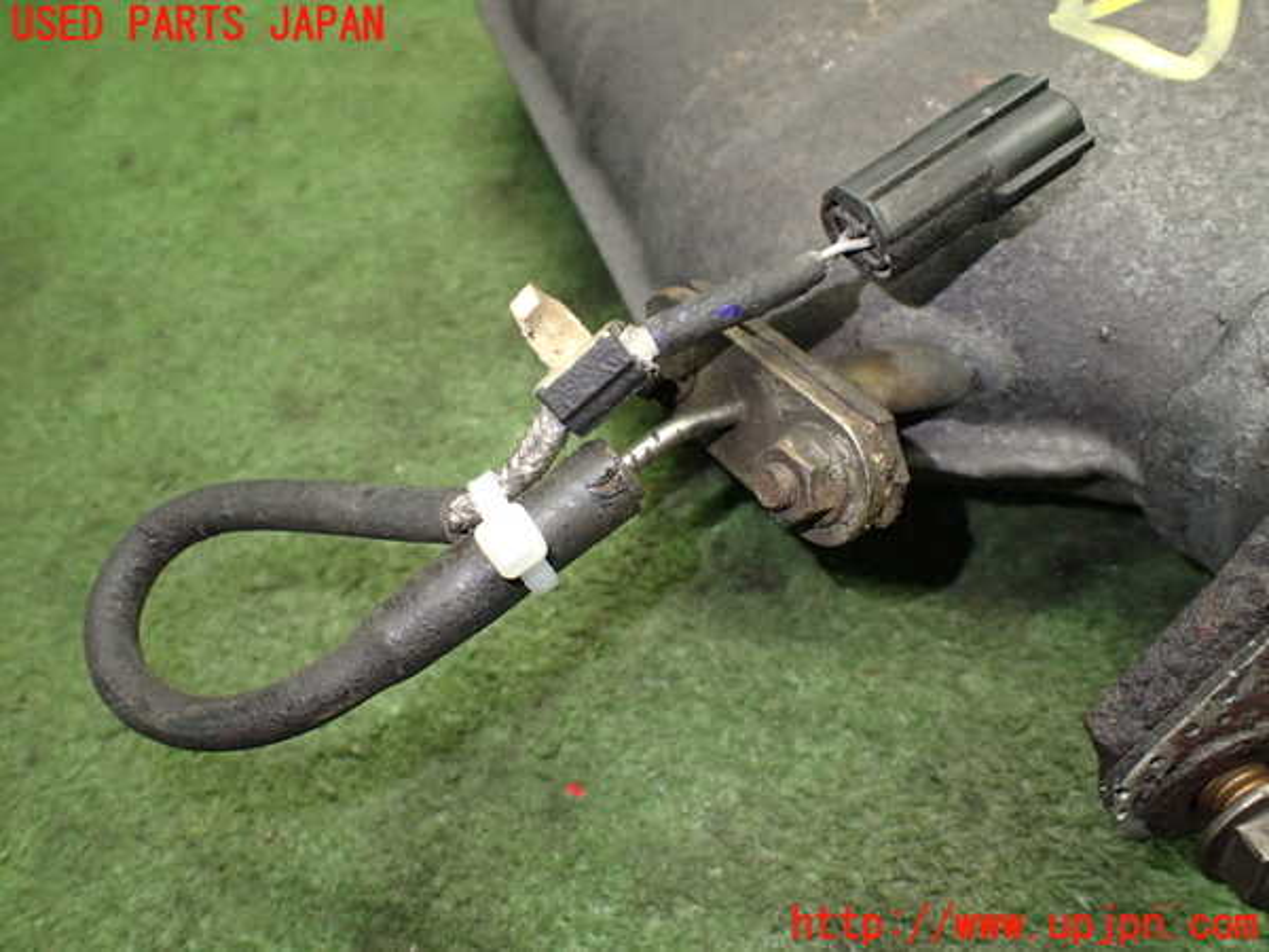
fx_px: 1100
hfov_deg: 60.0
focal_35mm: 30
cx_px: 634
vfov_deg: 46.8
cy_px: 476
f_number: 2.3
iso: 800
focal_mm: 5.4
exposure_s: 1/100
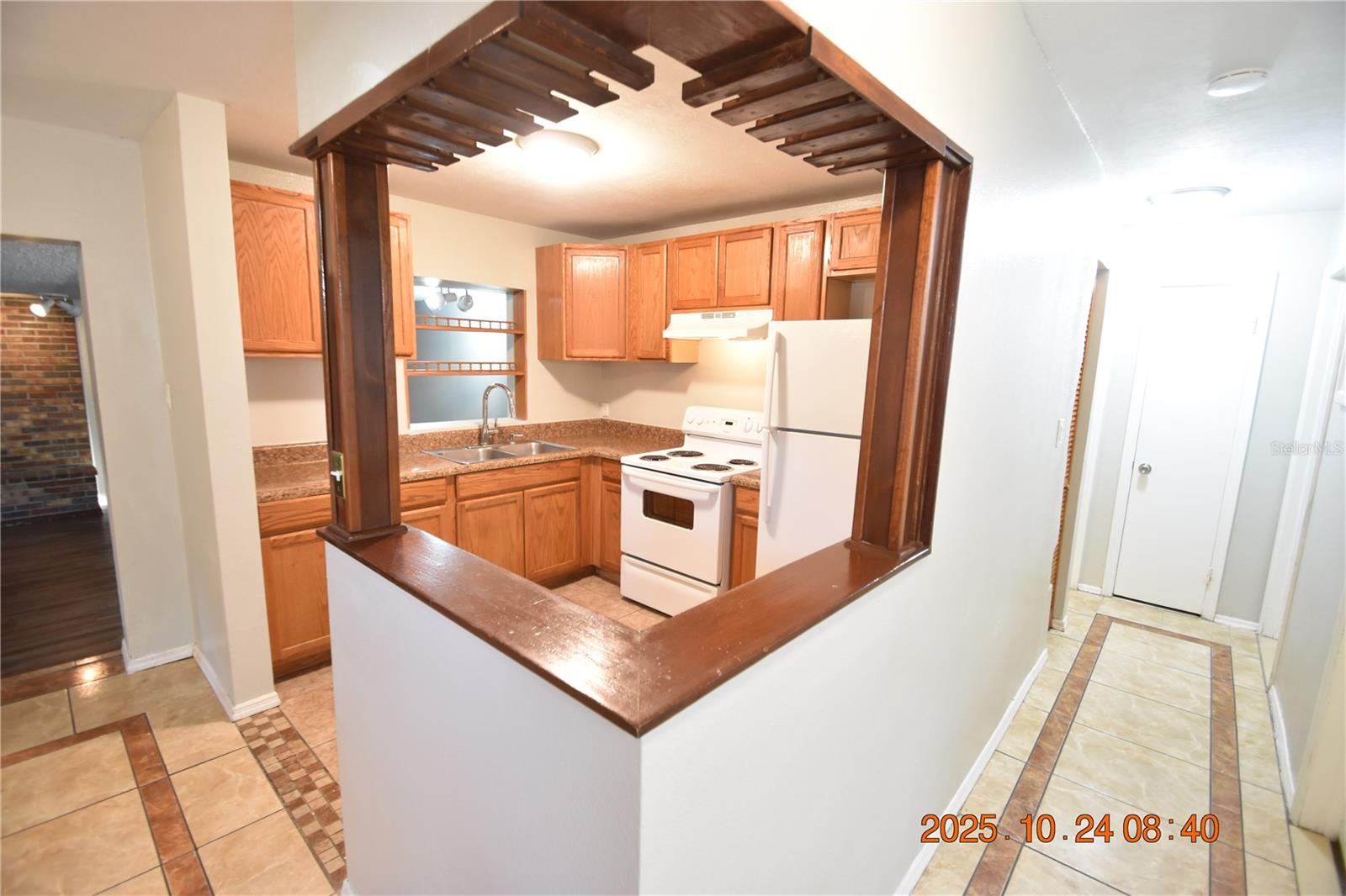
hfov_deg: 100.4
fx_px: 561
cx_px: 673
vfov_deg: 77.3
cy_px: 448
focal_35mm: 15
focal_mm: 10
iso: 800
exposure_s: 1/30
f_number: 3.5
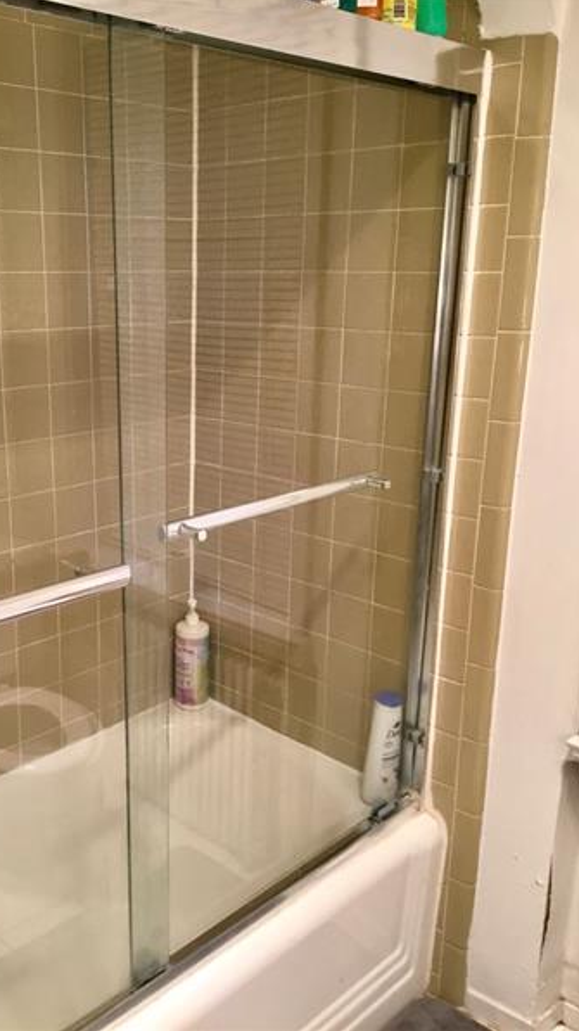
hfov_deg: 34.4
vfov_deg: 58.0
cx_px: 199
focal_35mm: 34
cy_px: 514
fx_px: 929
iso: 50
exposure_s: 1/33
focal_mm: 3.3
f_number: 2.4
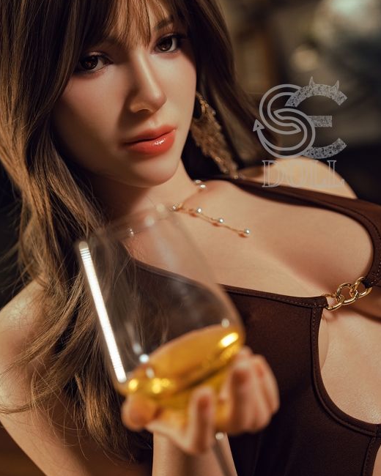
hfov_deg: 16.9
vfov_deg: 21.0
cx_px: 182
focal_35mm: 91
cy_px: 227
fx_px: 1283
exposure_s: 1/200
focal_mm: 70
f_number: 2.8
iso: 400
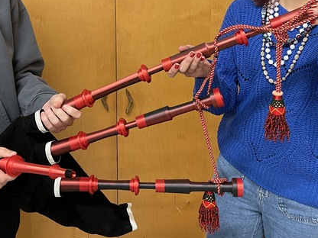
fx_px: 459
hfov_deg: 38.0
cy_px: 49
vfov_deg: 28.5
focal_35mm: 50
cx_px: 128
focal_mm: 5.1
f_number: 1.6
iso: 250
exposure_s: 1/60
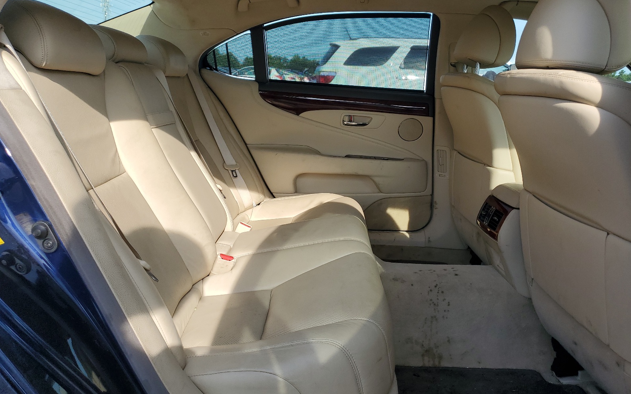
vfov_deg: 44.5
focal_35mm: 28
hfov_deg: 66.5
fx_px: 481
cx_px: 318
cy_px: 177
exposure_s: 1/1429
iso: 50
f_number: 1.5
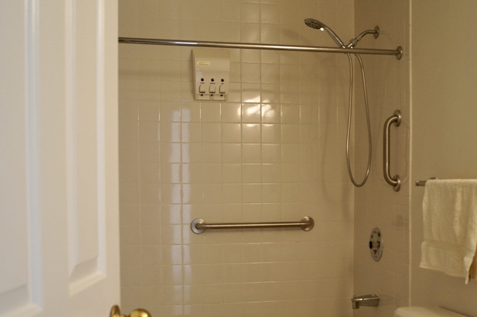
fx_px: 569
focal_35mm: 43
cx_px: 269
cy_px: 217
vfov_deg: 30.8
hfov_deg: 45.4
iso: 400
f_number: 4
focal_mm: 20
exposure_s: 1/60
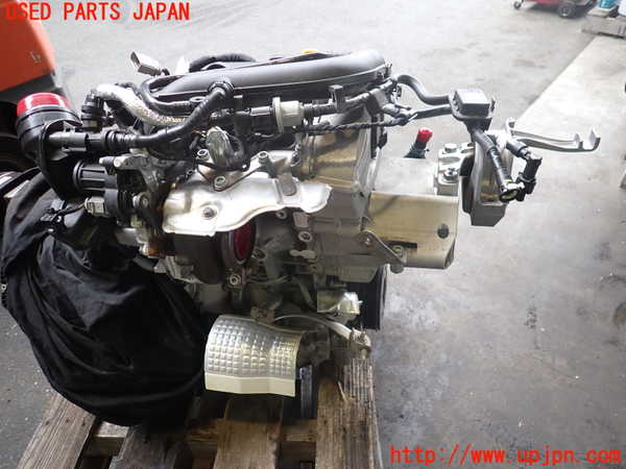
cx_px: 313
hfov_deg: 69.4
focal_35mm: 25
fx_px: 452
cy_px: 234
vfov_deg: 54.9
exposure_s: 1/60
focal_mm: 4.5
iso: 160
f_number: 2
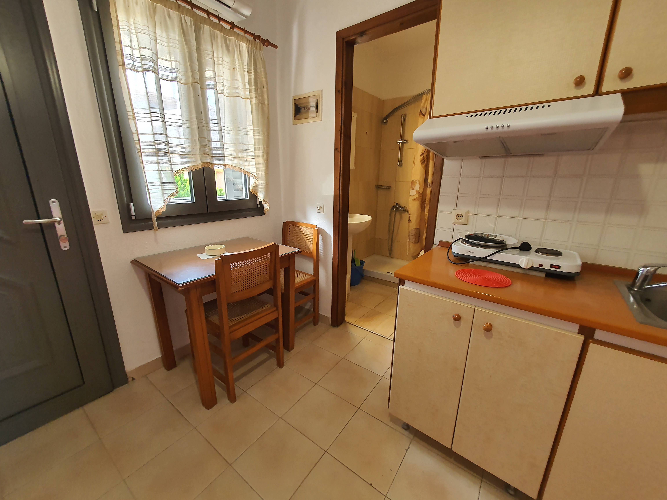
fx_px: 250
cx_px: 334
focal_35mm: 13
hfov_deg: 106.2
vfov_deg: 89.9
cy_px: 250
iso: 200
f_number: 2.2
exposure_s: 1/50
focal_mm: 1.8
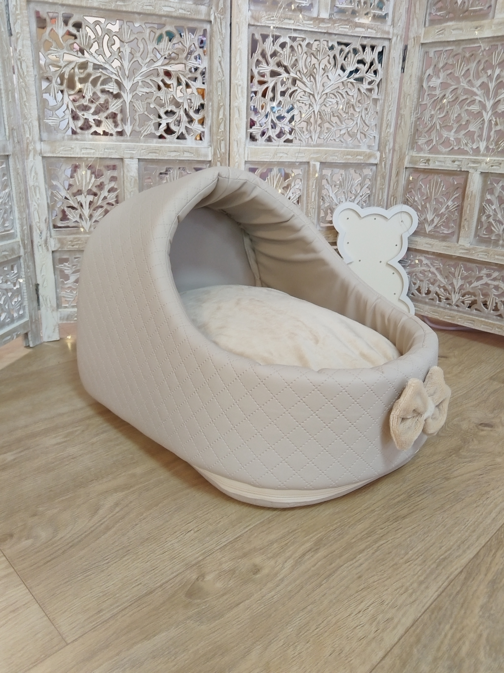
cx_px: 252
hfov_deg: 53.1
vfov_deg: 67.3
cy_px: 336
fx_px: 505
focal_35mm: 26
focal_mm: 4.95
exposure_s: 1/50
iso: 2934
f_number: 1.9
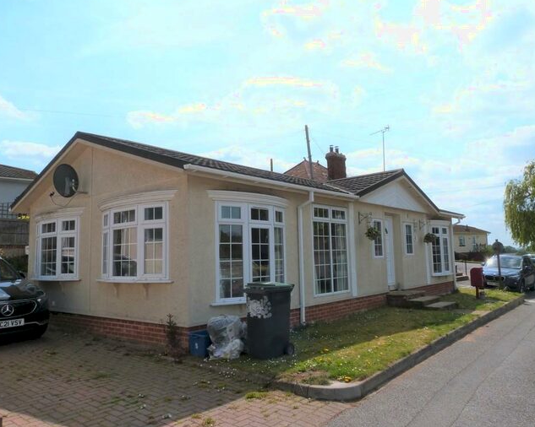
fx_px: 427
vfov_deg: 53.2
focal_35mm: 27
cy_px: 211
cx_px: 285
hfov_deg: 64.0
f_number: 5.6
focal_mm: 4.5
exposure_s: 1/640
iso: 100
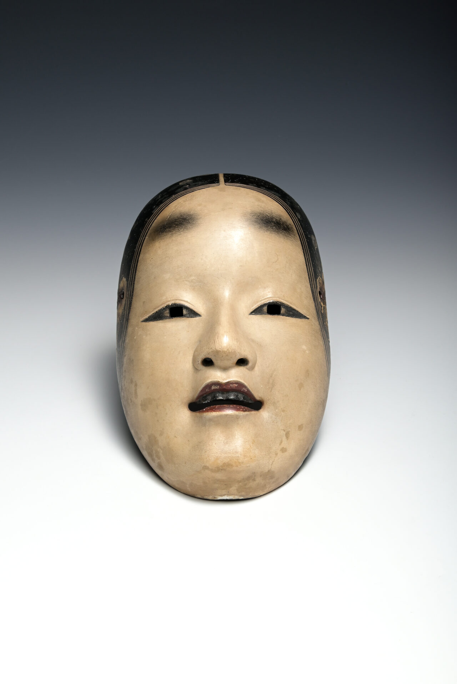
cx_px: 228
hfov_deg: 10.2
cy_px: 342
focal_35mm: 135
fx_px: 2568
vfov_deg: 15.2
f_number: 22
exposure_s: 1/180
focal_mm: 135
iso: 280
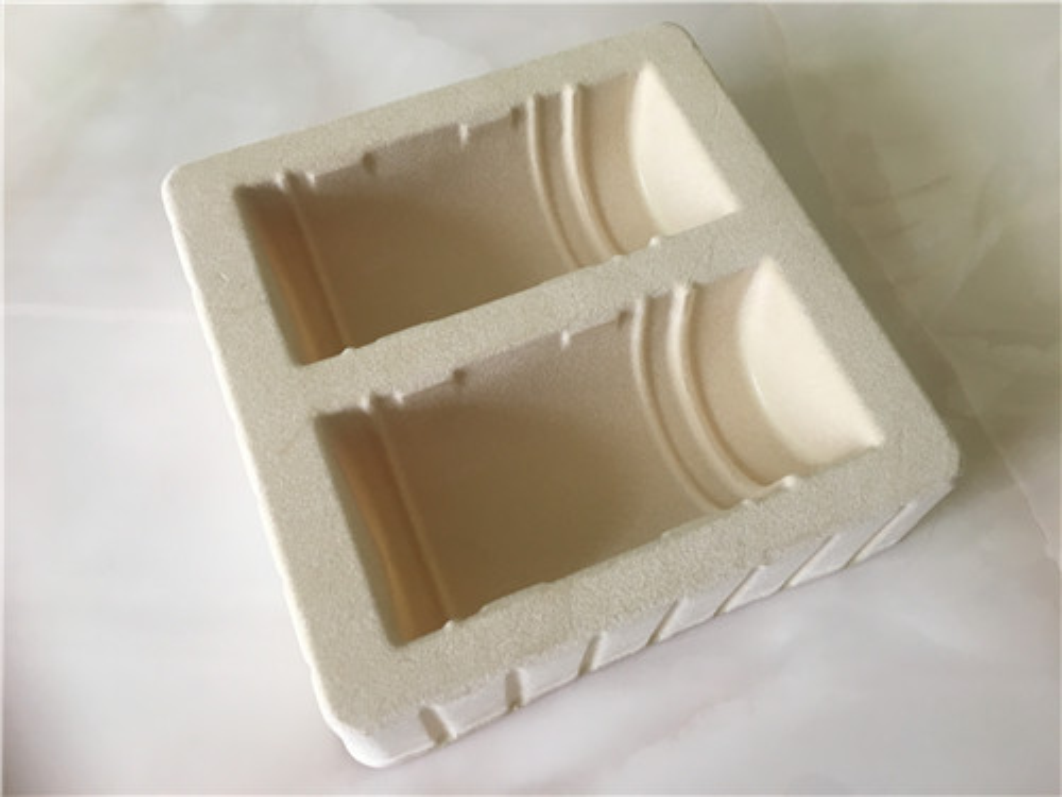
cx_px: 531
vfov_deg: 48.2
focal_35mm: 29
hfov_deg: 61.7
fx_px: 890
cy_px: 398
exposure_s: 1/33
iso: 40
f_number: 2.2
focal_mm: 4.15
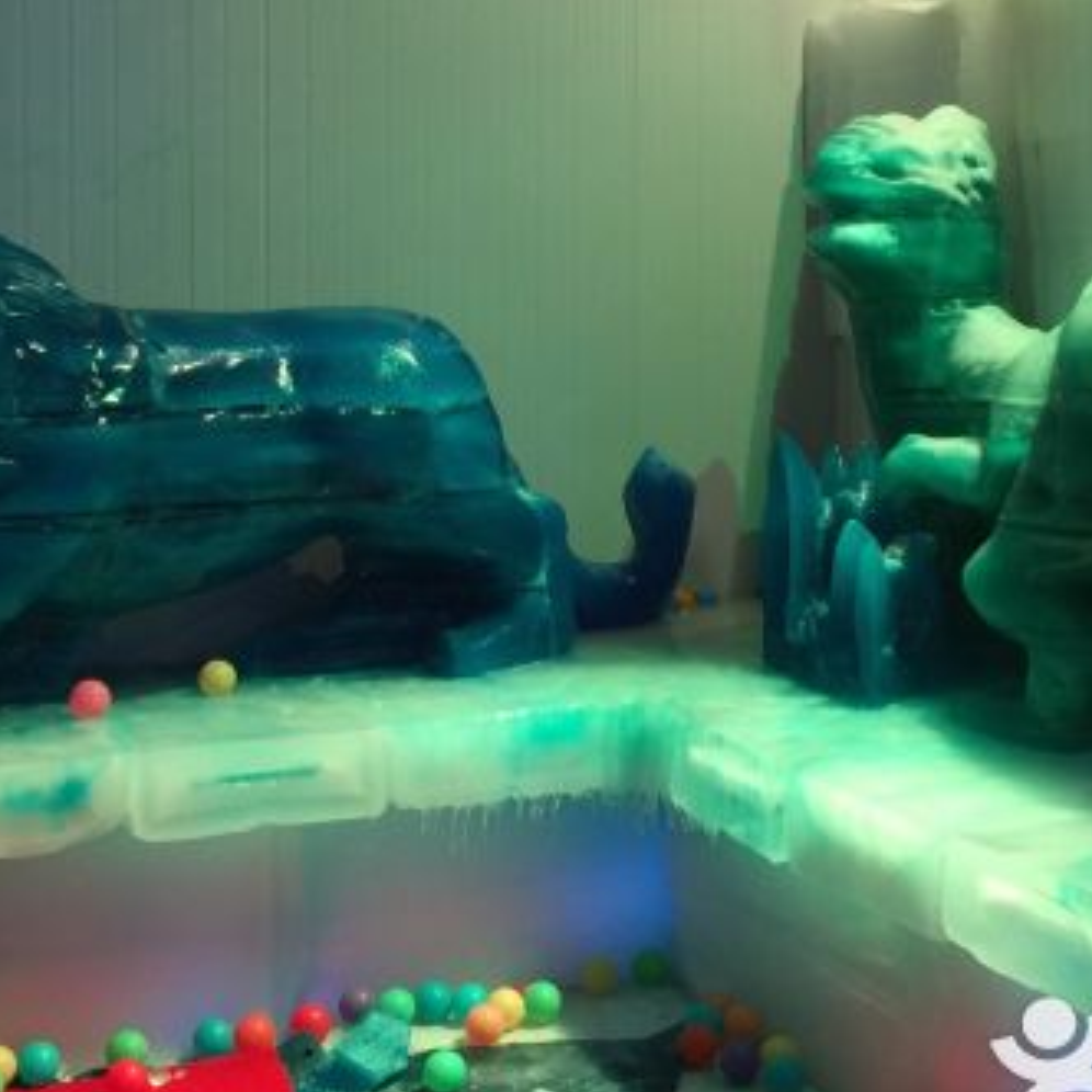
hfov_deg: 31.5
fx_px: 1927
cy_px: 383
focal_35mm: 54
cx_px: 664
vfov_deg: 31.4
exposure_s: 1/17
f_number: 2.2
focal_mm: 4.15
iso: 64
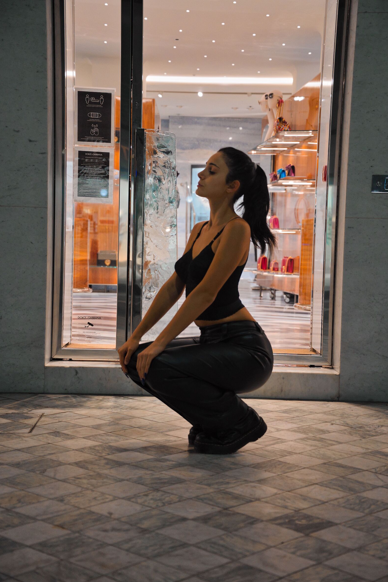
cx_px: 196
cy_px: 291
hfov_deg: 23.8
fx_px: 922
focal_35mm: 57
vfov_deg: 35.1
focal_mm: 56
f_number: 4
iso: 4000
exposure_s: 1/250
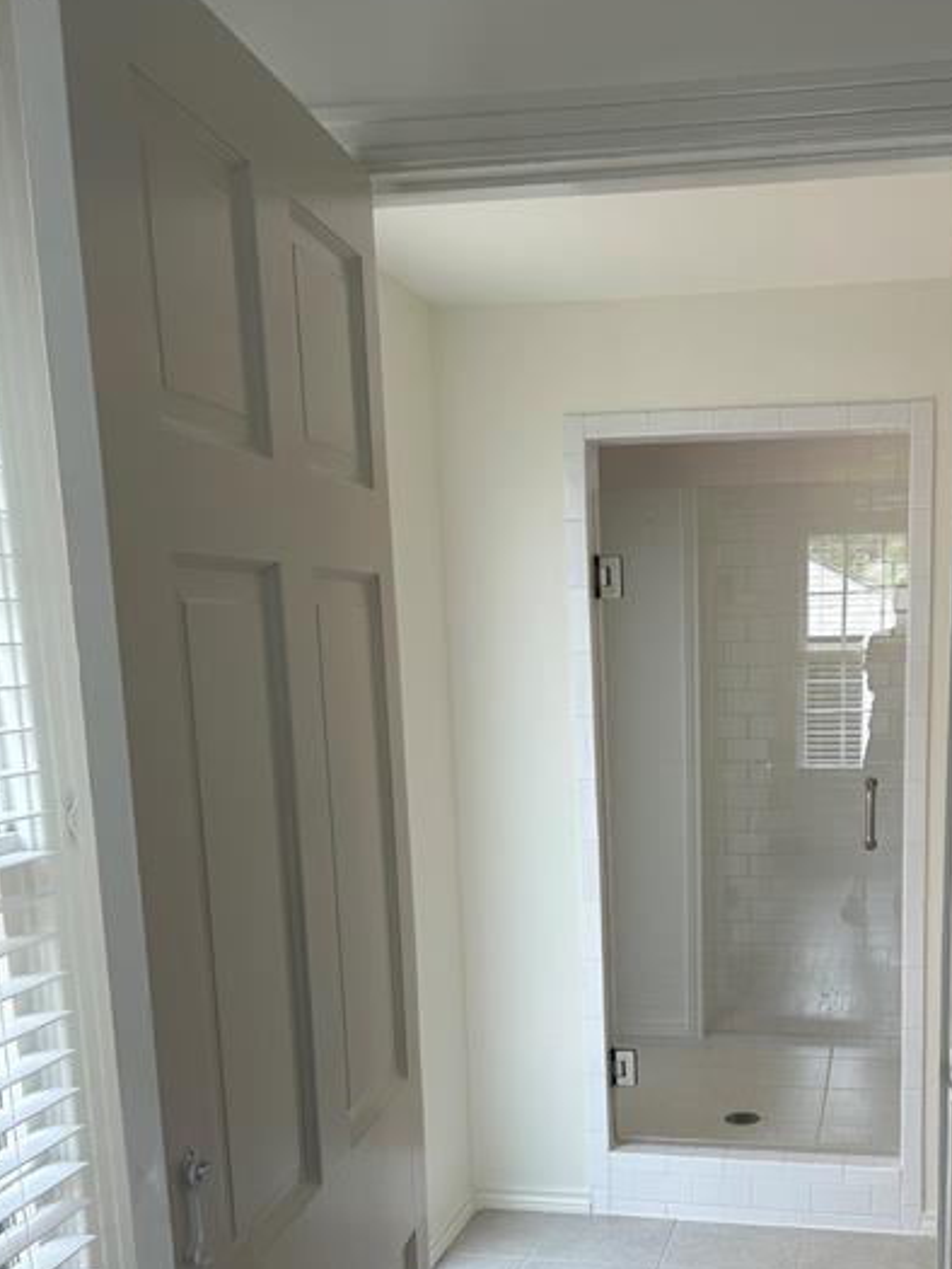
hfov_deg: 37.1
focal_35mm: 38
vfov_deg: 47.7
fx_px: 1393
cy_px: 894
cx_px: 679
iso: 64
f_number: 1.5
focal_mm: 5.7
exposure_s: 1/120
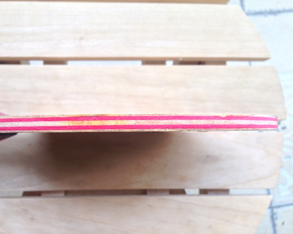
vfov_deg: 39.2
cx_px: 121
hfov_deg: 47.7
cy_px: 118
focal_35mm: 38
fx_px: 330
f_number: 2.4
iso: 50
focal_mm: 4.12
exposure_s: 1/121
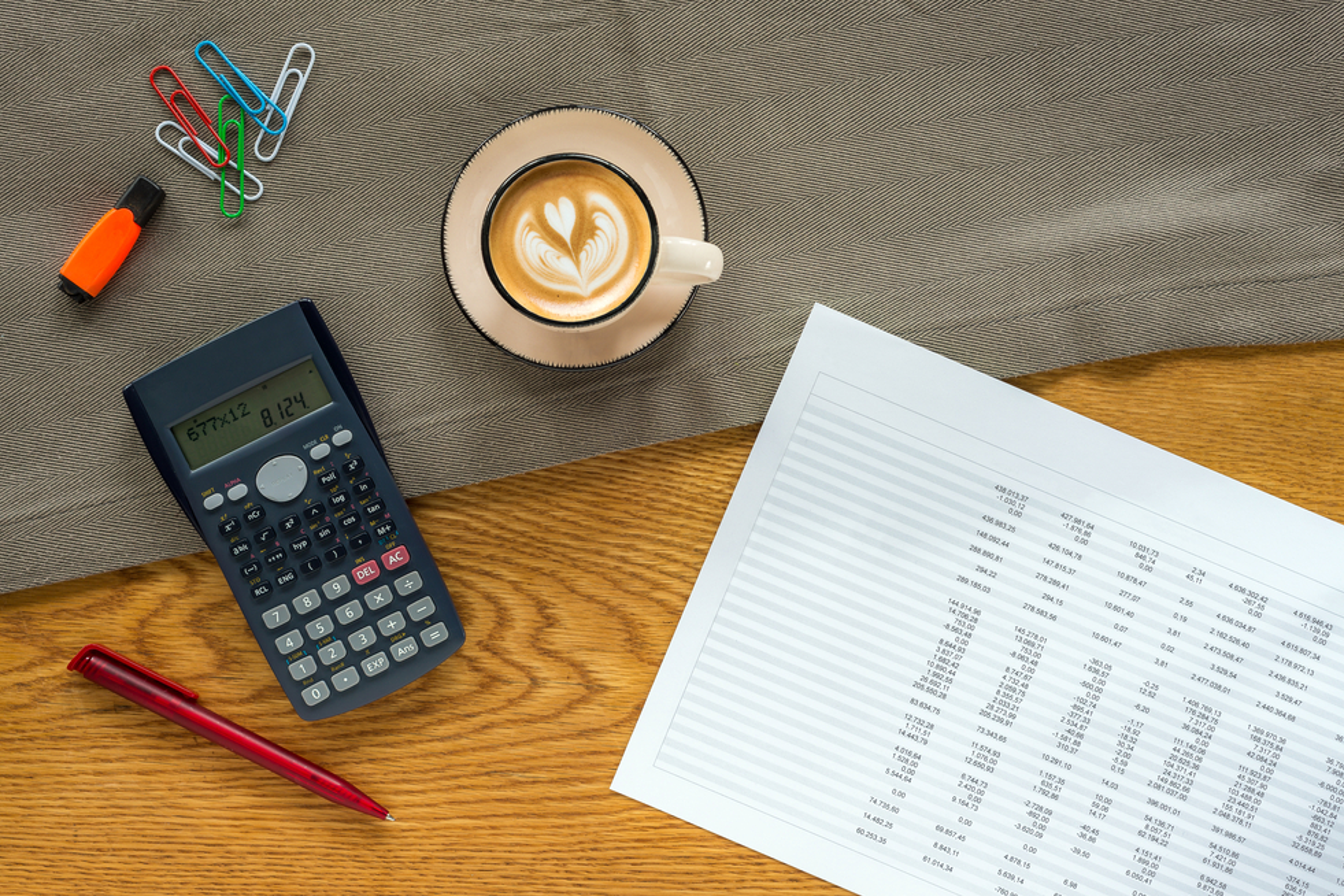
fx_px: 1904
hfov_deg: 38.9
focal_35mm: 51
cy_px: 448
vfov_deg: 26.5
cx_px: 667
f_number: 8
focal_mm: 50
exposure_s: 1/4
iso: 100
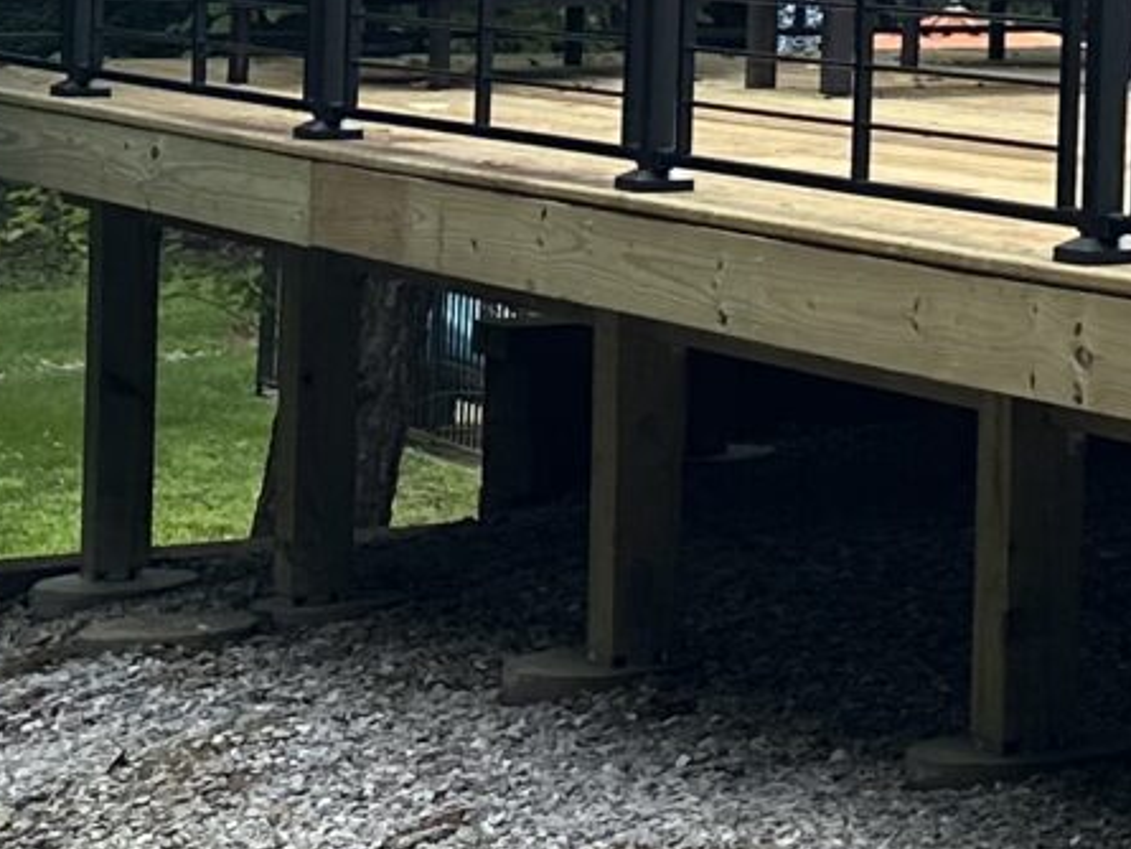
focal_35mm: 138
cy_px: -348
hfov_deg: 11.8
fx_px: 4510
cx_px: 2686
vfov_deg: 10.5
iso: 80
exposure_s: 1/1495
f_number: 1.78
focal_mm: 6.86
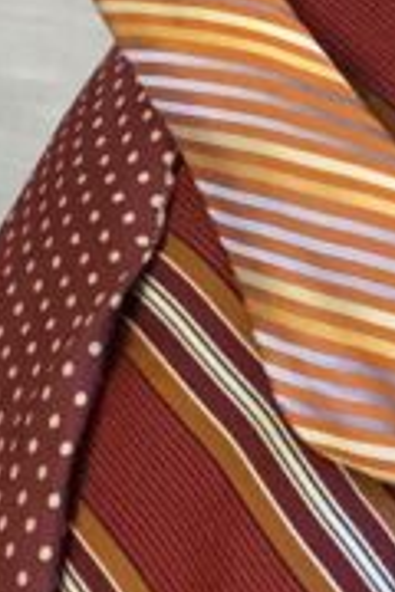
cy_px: 79
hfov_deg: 9.6
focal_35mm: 139
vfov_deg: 14.6
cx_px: 550
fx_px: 2288
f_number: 2.2
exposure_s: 1/24
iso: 640
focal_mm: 2.71
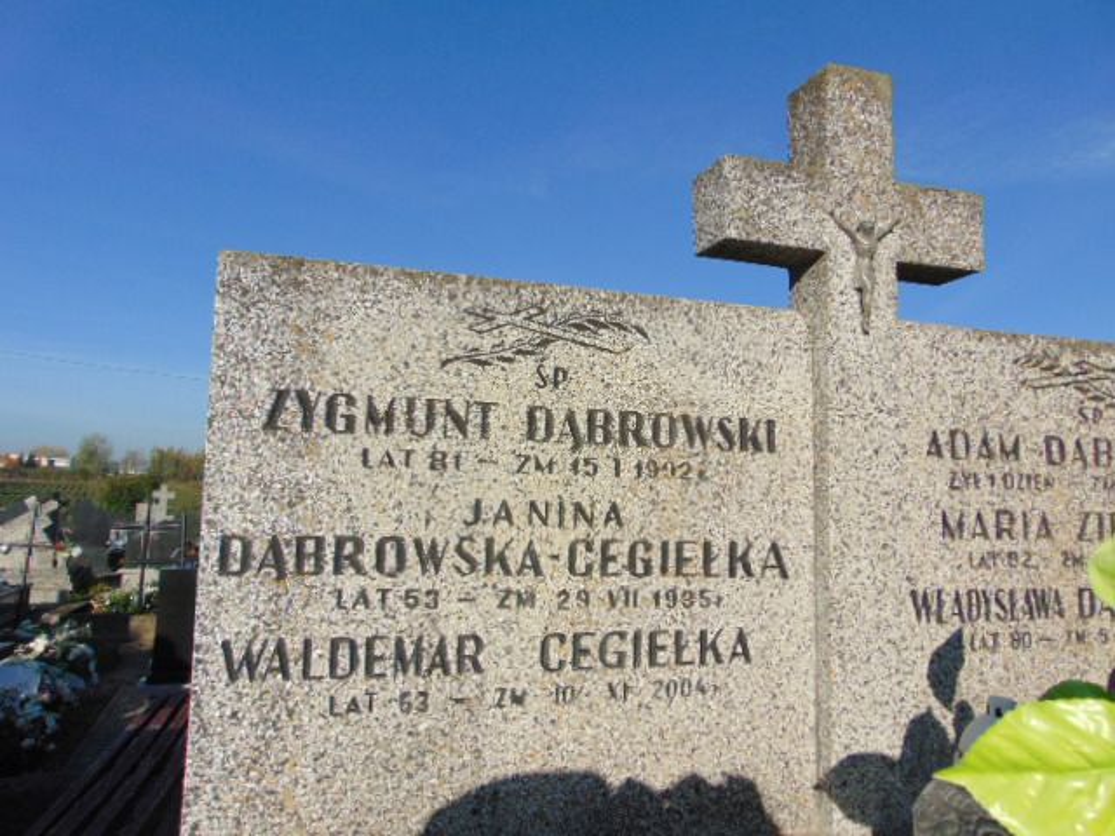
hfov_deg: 69.4
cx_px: 558
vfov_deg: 54.9
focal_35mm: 25
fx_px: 805
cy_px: 418
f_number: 7.7
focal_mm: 4.5
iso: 80
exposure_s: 1/320
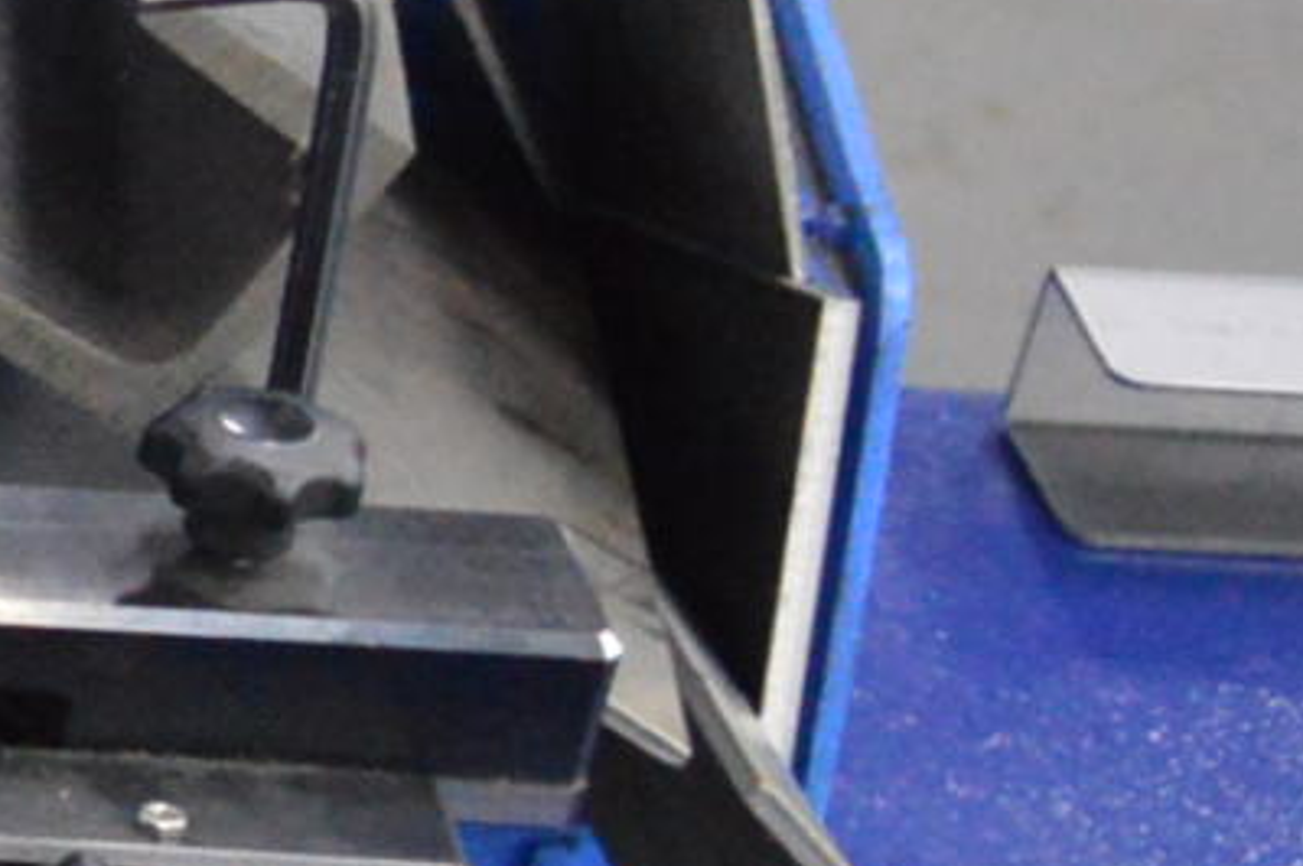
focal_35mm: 203
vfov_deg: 6.7
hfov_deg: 8.1
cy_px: 1019
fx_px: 7341
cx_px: -3108
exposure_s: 1/60
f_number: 3.5
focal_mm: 18
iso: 2500
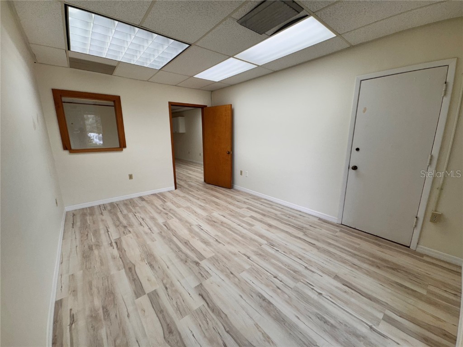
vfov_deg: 85.7
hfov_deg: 102.1
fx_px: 187
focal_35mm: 14
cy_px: 174
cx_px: 232
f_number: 2.2
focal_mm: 2.22
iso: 40
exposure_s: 1/157
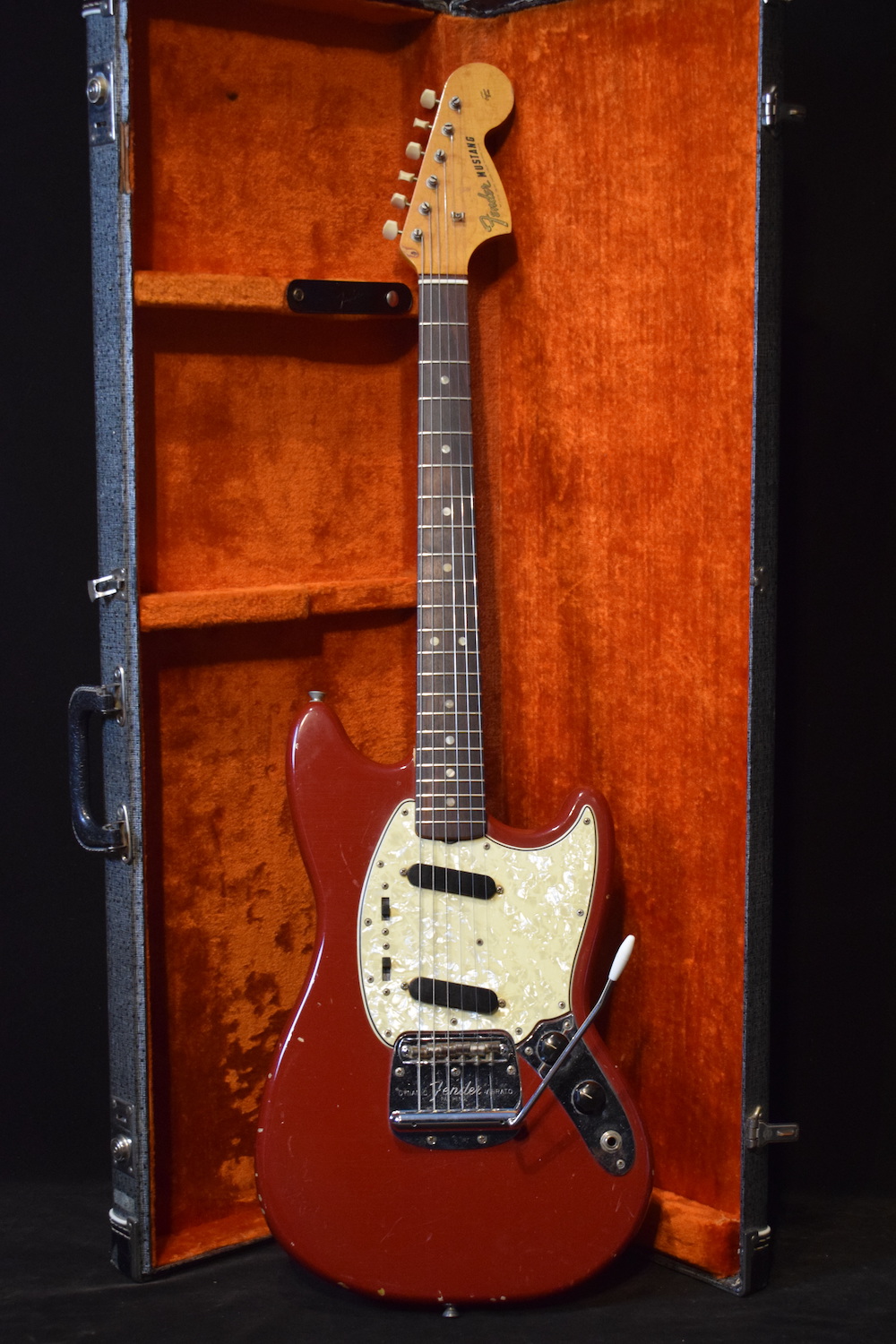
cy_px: 672
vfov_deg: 35.1
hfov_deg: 23.8
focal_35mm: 57
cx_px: 448
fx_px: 2128
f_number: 4.8
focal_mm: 38
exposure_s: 1/60
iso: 2500
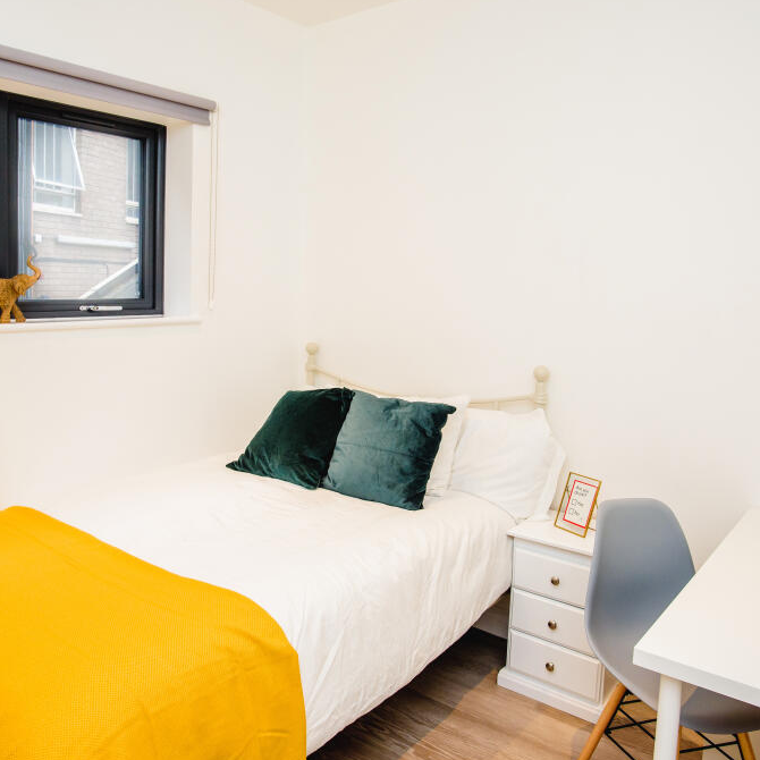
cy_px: 381
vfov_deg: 60.9
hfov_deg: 60.9
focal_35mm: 26
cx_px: 362
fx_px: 646
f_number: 7.1
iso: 800
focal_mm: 20
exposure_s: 1/160
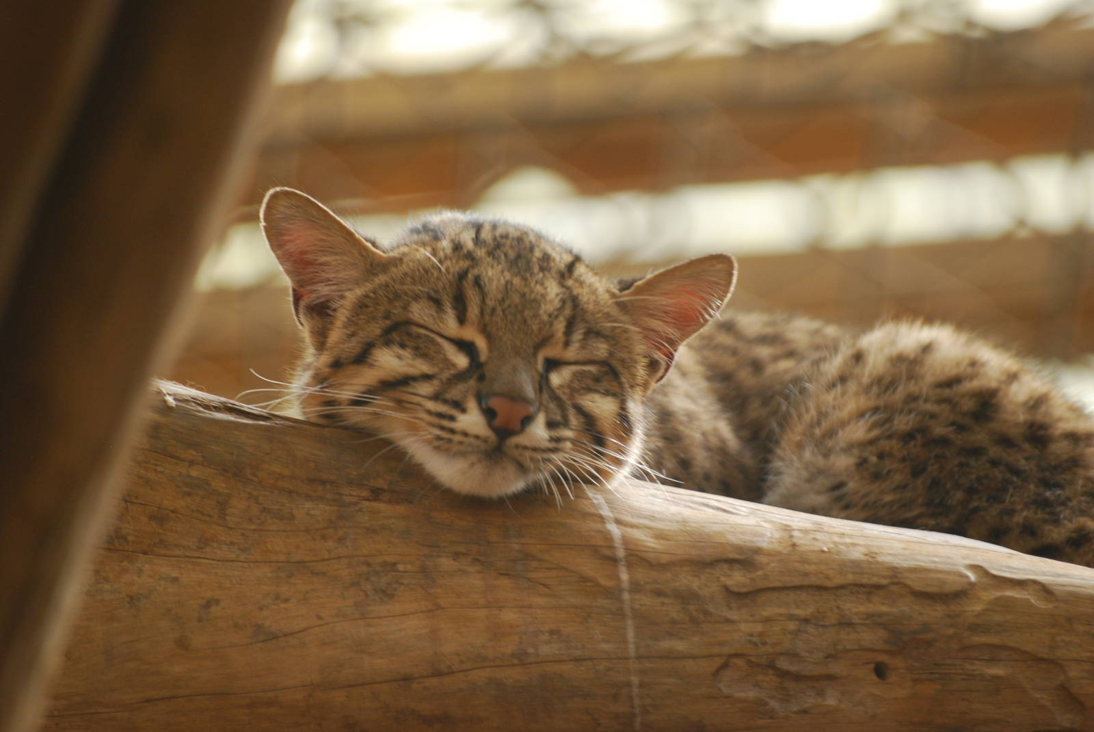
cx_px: 547
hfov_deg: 5.7
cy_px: 366
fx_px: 10953
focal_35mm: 360
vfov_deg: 3.8
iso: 400
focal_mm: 240
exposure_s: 1/160
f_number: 5.3
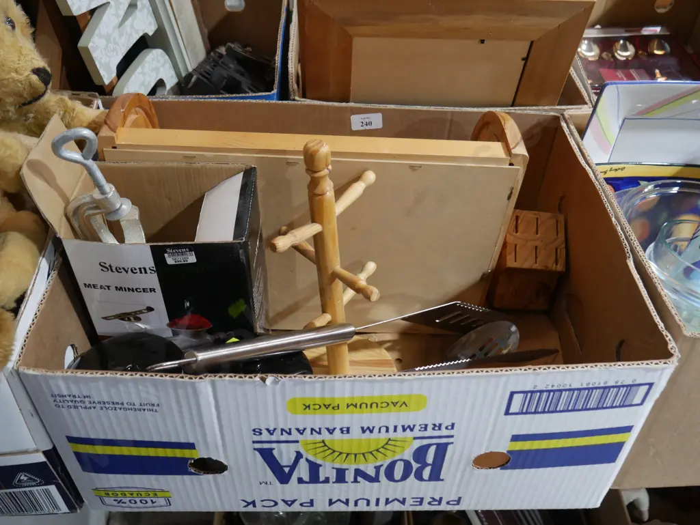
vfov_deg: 41.8
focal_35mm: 34
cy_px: 262
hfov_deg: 53.9
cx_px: 350
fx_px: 688
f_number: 4
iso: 1000
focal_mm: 17
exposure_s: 1/60
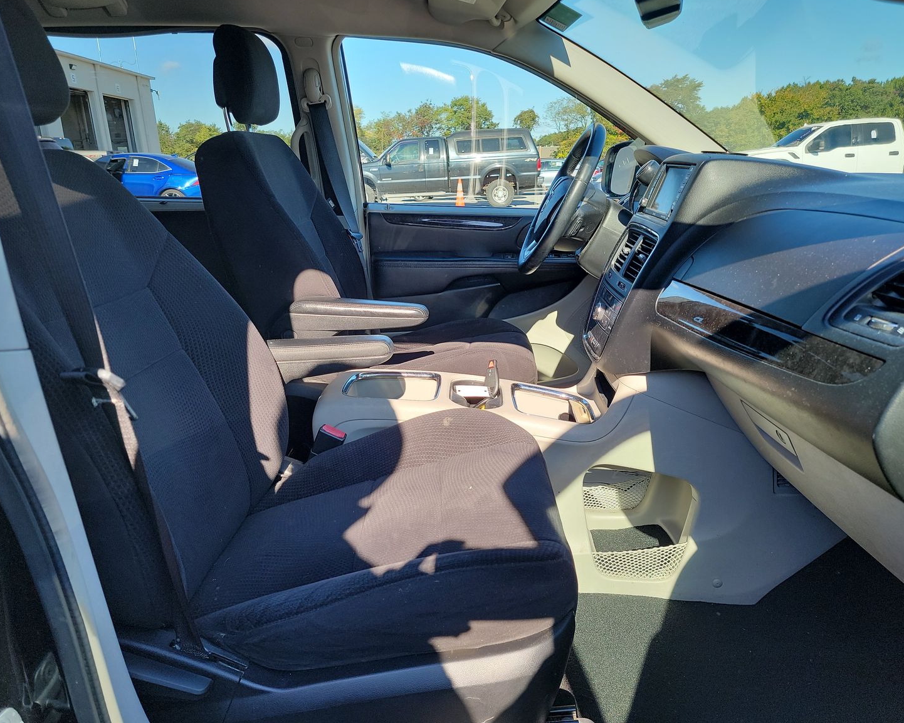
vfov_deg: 54.9
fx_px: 695
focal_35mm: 26
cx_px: 455
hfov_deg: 66.0
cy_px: 357
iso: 50
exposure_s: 1/158
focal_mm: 6.7
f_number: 1.8
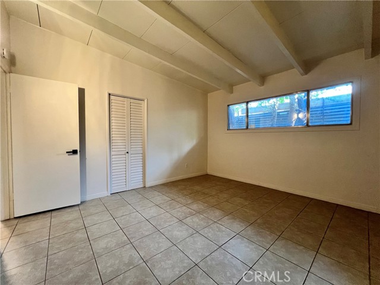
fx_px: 143
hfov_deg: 106.2
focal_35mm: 13
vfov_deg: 89.9
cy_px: 142
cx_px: 190
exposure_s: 1/60
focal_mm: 1.57
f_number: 1.8
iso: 500
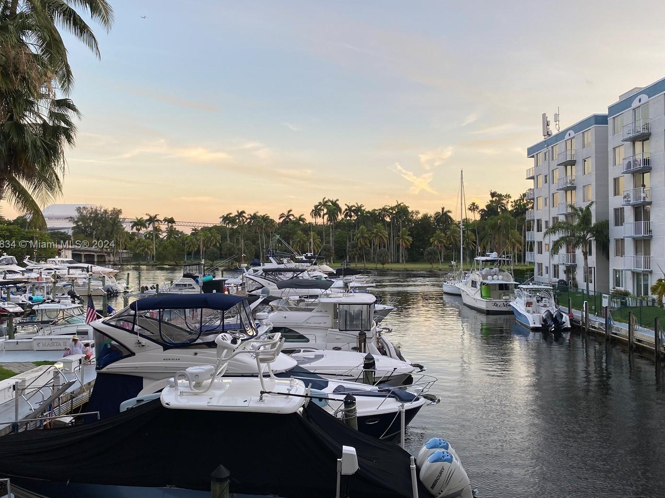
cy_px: 245
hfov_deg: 60.0
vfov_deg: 46.8
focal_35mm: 30
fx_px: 576
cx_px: 345
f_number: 1.8
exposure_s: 1/122
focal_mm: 4.25
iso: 40
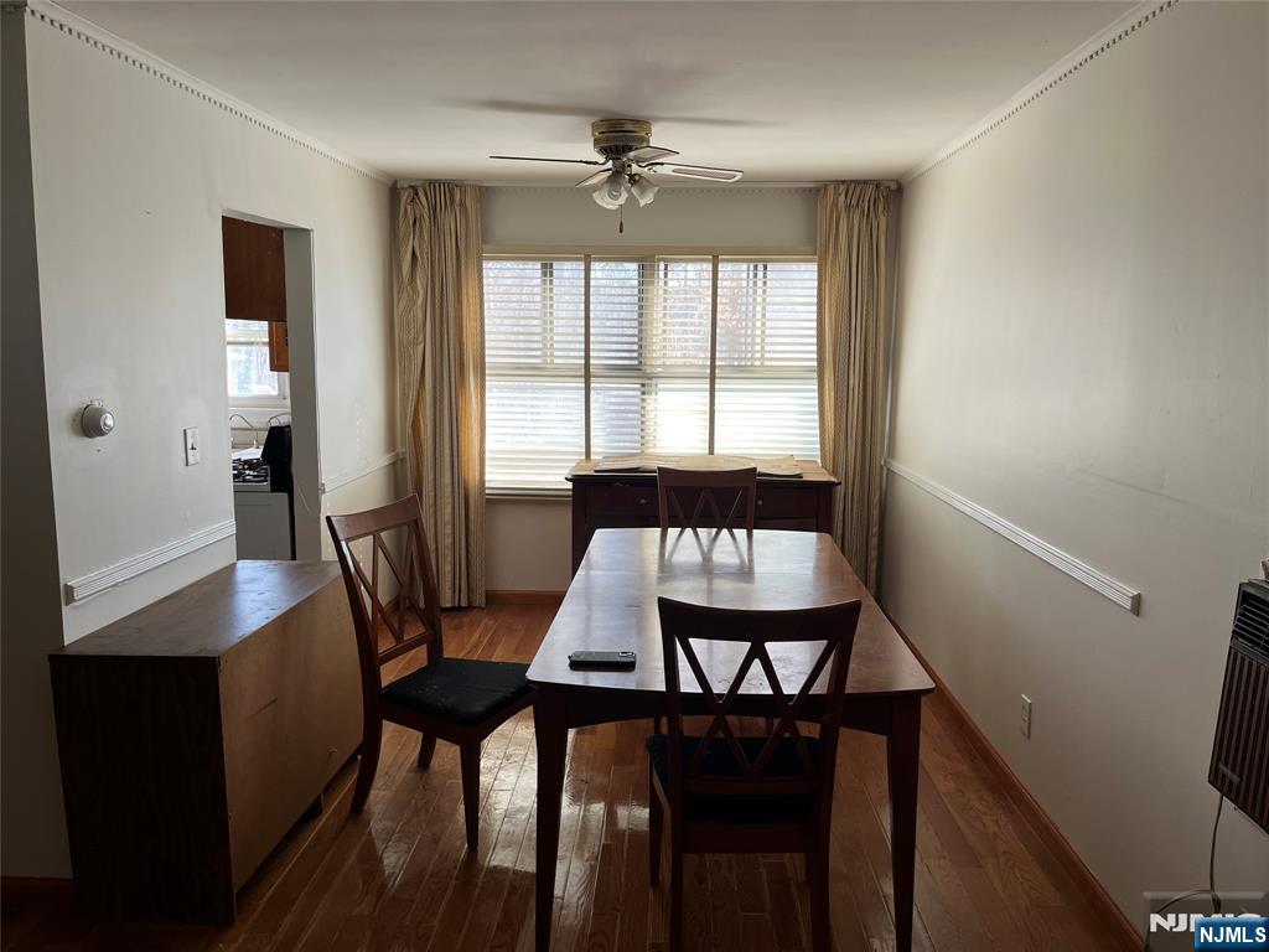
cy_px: 476
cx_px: 634
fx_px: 953
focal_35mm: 26
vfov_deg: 53.1
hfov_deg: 67.3
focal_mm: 5.1
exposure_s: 1/121
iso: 80
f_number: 1.6
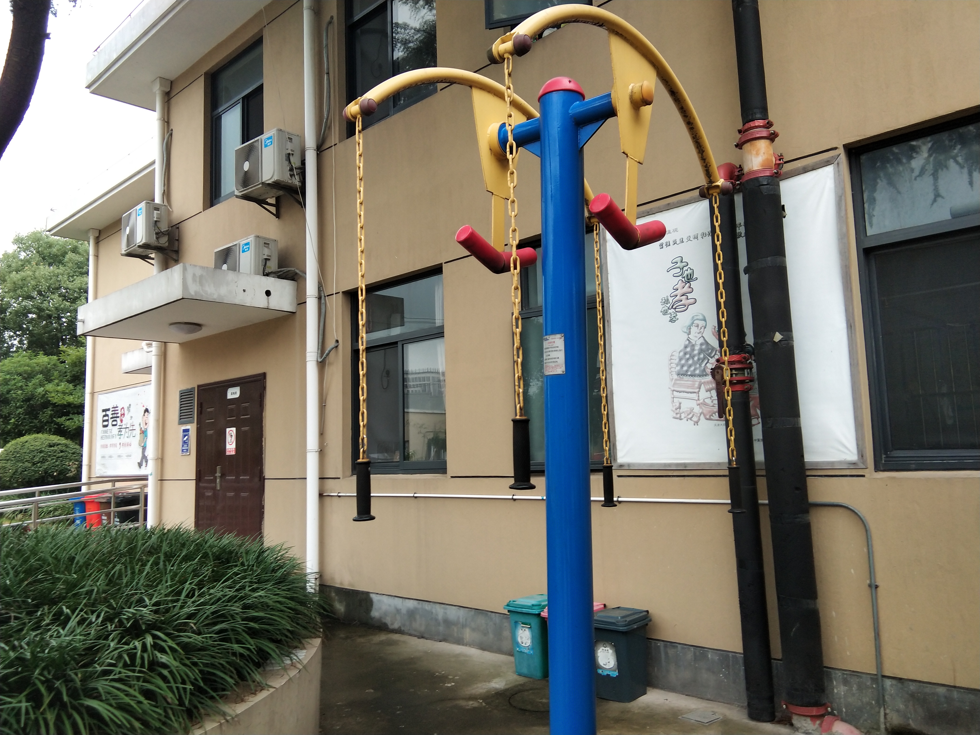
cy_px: 368
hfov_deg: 58.4
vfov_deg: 45.4
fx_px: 878
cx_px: 490
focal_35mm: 31
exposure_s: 1/128
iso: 50
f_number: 2.2
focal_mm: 3.69
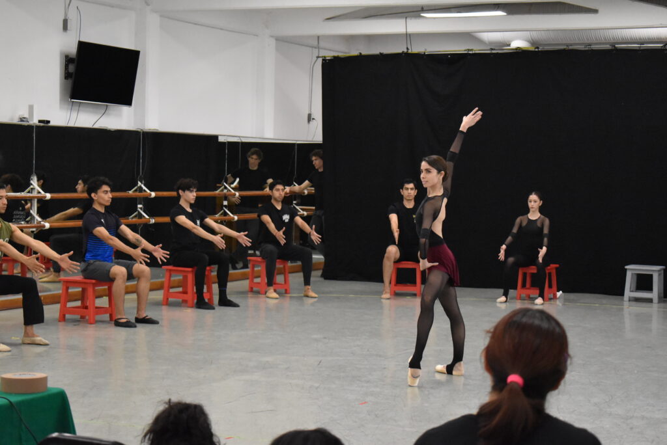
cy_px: 222
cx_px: 334
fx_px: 1446
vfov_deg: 17.5
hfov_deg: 26.0
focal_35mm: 78
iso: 4500
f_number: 5.6
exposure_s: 1/125
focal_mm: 52
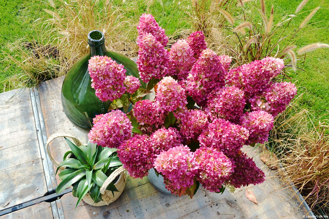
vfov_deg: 43.6
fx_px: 274
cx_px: 164
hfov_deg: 61.9
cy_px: 110
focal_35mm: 30
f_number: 8
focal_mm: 20
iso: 180
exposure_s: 1/125
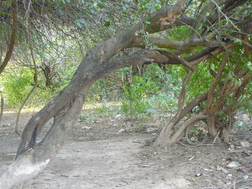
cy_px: 91
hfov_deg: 34.9
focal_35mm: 55
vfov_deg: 26.6
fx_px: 400
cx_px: 126
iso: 125
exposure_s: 1/30
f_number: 2.9
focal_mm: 7
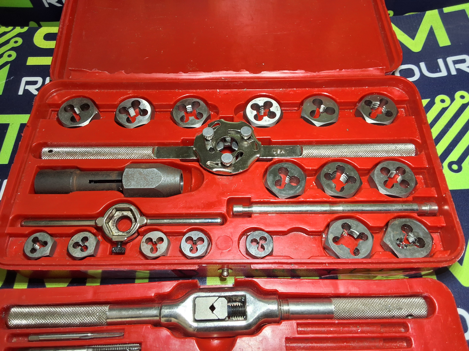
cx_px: 234
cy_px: 176
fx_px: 379
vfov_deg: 49.7
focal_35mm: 28
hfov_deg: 63.4
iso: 64
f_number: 1.9
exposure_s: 1/40
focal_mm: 2.91
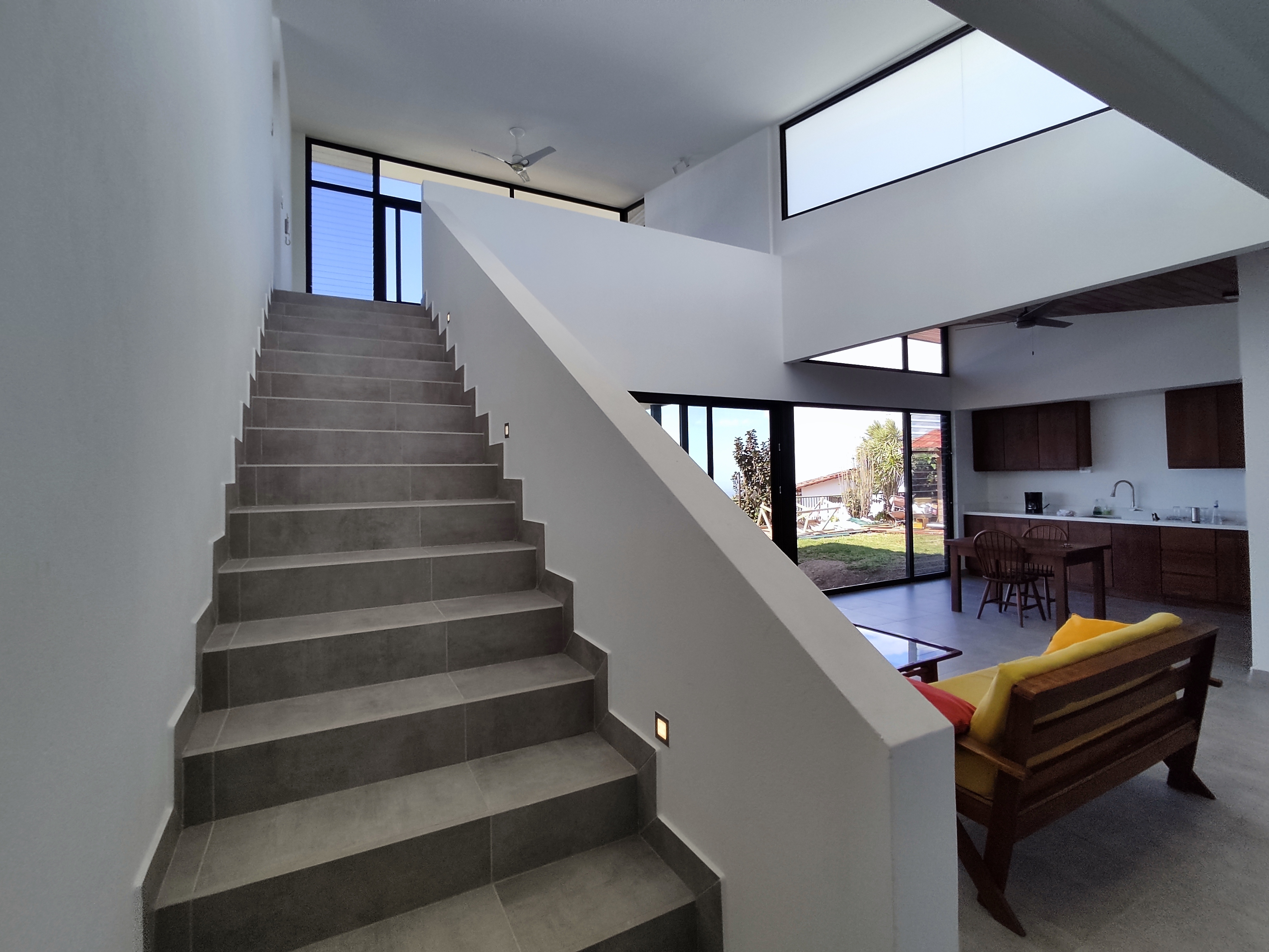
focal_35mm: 15
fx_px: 550
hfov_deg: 98.2
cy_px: 476
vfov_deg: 81.7
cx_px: 634
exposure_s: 1/358
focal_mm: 1.6
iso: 50
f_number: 2.2
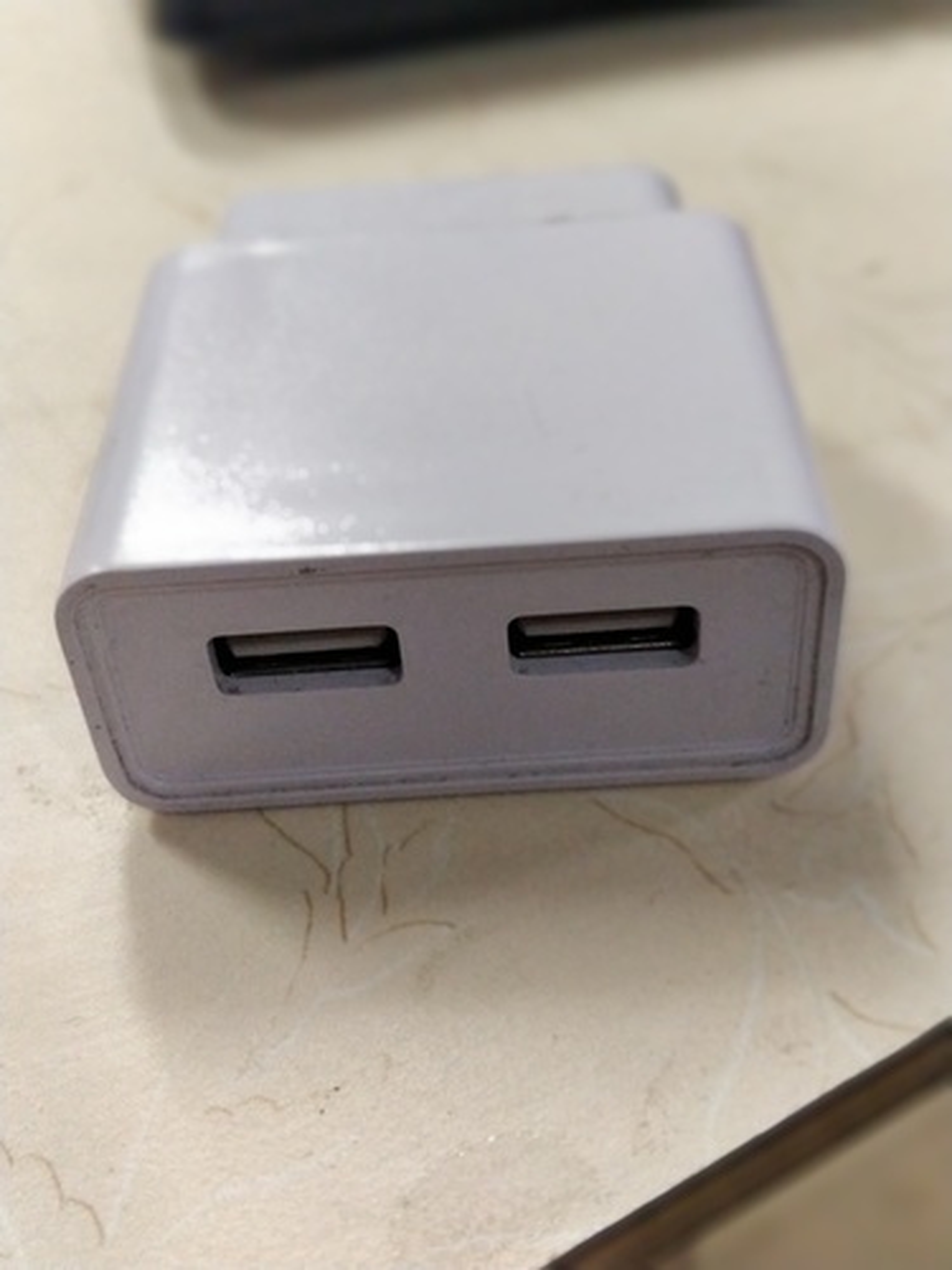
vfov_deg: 71.6
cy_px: 635
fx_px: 880
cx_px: 476
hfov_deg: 56.8
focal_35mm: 24
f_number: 1.7
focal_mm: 4.1
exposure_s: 1/50
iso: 1250
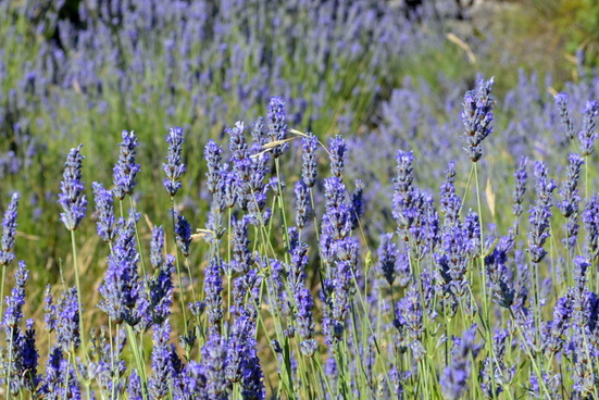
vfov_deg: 11.5
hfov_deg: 17.0
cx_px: 186
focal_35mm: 120
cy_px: 149
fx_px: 1993
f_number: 8
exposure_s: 1/125
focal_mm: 55
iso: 100
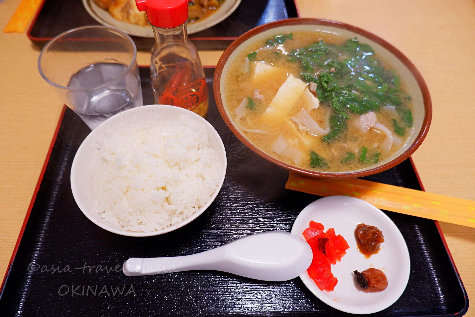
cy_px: 158
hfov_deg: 76.1
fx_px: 303
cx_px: 238
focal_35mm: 23
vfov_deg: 55.1
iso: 640
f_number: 3.5
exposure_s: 1/34
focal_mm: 15
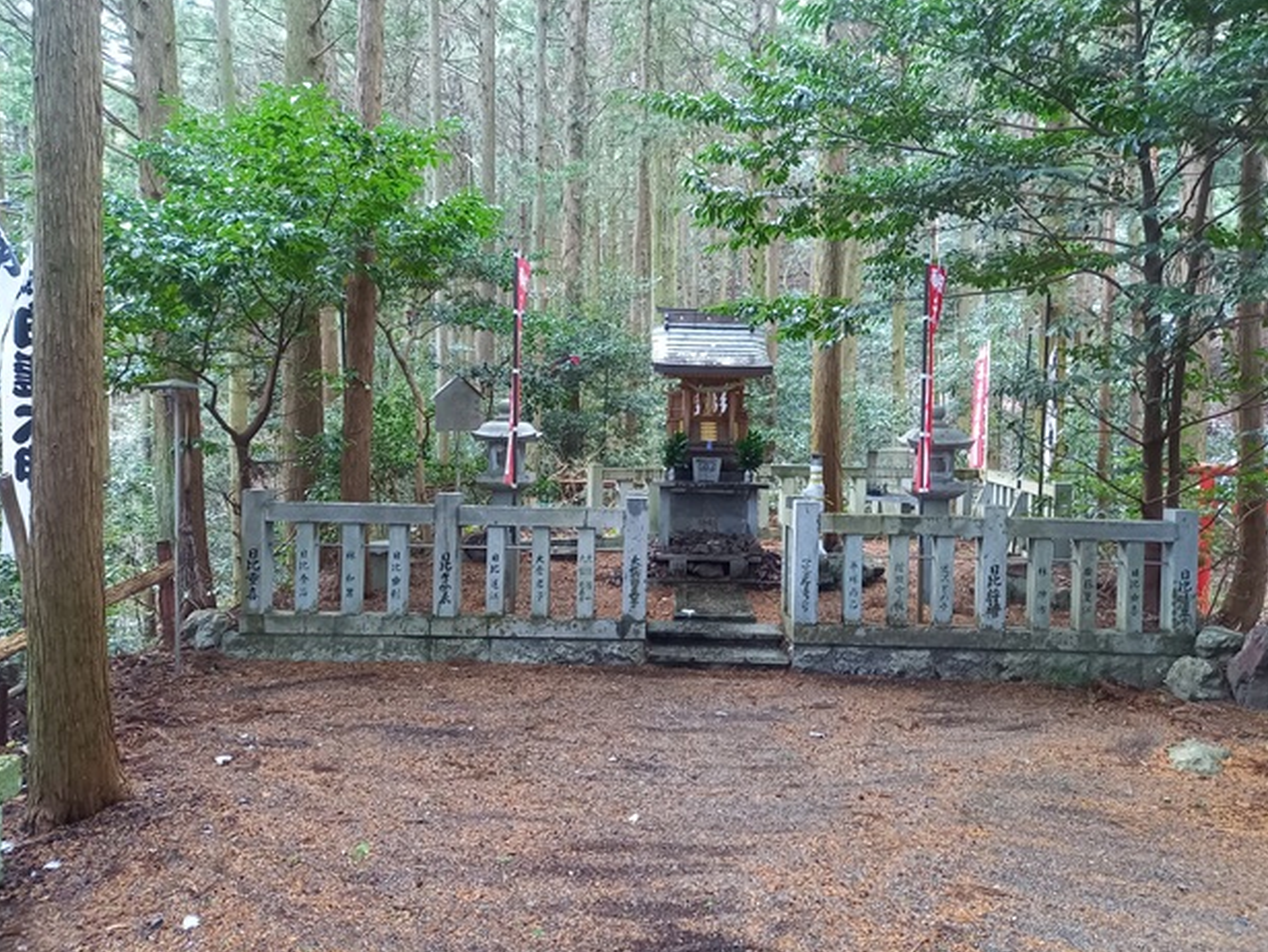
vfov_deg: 53.1
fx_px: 953
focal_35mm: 26
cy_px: 468
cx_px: 654
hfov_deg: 67.3
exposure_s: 1/30
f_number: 1.8
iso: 500
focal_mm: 4.65
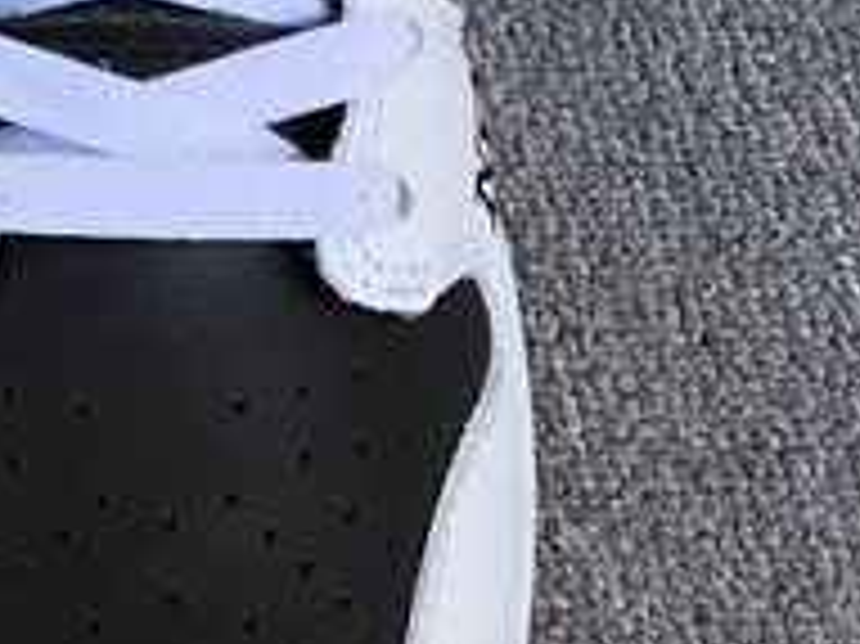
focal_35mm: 146
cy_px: -110
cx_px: -432
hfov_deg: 12.8
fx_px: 3625
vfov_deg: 10.0
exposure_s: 1/296
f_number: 2.4
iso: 25
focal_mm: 3.3
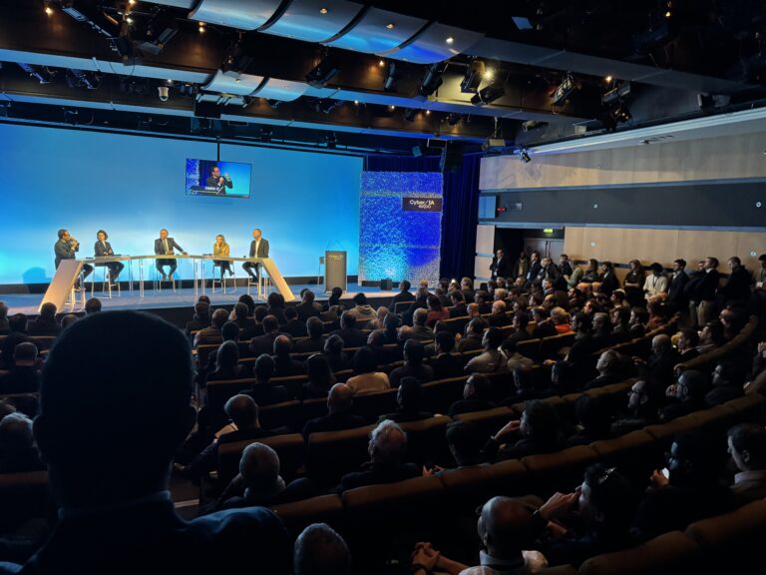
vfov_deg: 56.8
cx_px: 383
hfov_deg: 71.6
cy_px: 288
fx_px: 531
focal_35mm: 24
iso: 640
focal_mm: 6.76
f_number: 1.78
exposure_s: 1/51
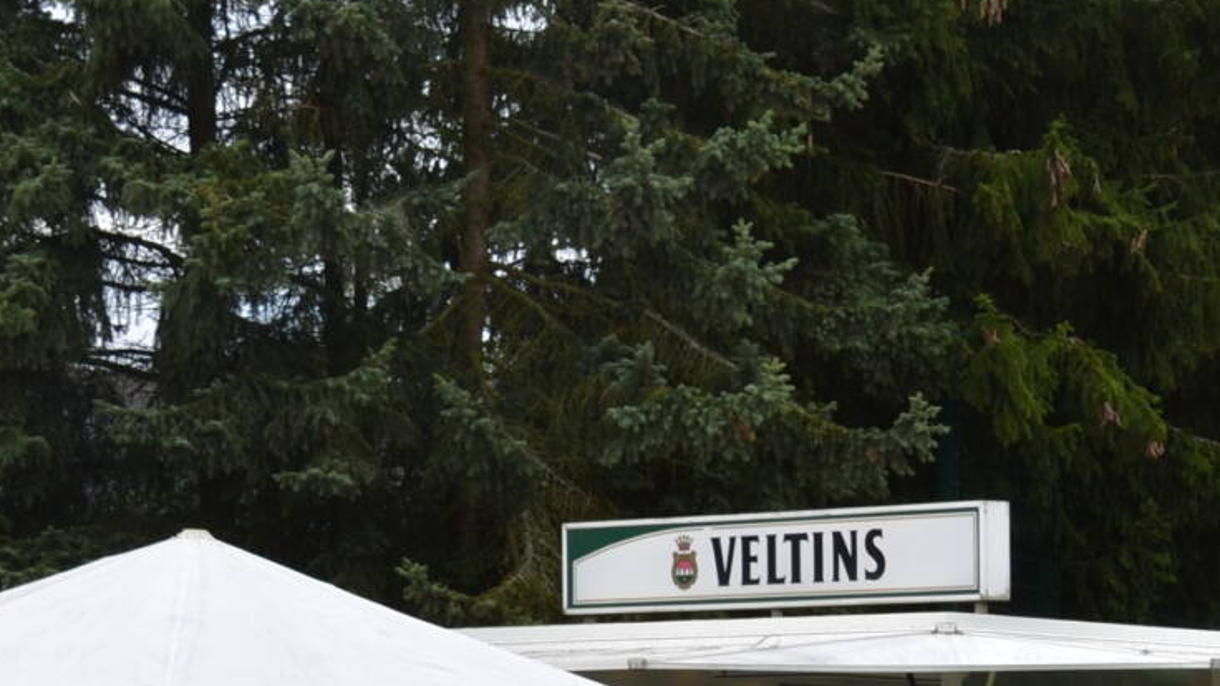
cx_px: 943
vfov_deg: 9.7
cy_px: 916
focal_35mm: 123
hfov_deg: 17.3
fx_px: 3979
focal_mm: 30
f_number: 6.3
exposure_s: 1/160
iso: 100
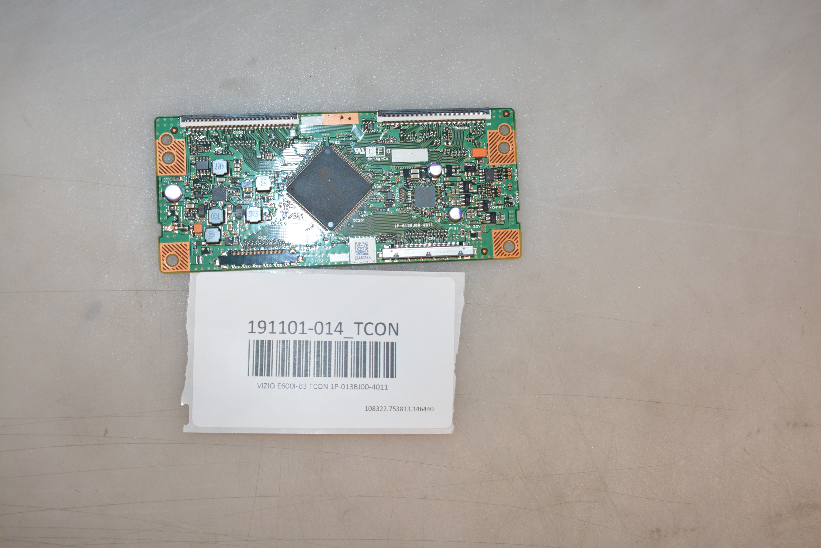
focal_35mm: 40
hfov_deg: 47.9
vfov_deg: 33.0
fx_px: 924
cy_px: 274
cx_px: 410
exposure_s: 1/200
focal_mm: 27
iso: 1000
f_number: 7.1
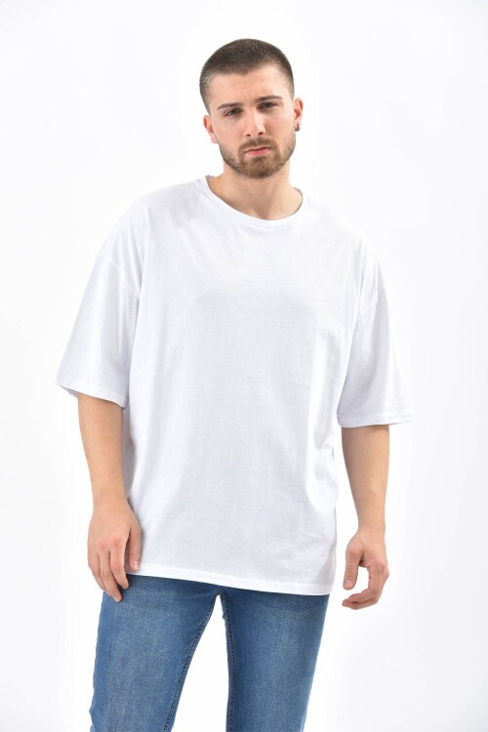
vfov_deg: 18.3
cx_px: 244
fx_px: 2277
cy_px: 366
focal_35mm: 112
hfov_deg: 12.2
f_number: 7.1
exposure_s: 1/160
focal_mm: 112
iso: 100
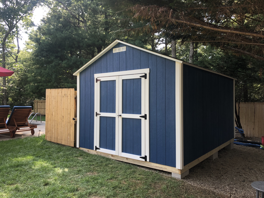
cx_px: 132
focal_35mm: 28
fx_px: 214
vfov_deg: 49.7
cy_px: 99
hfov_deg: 63.4
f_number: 1.8
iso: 32
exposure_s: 1/120
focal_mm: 3.99
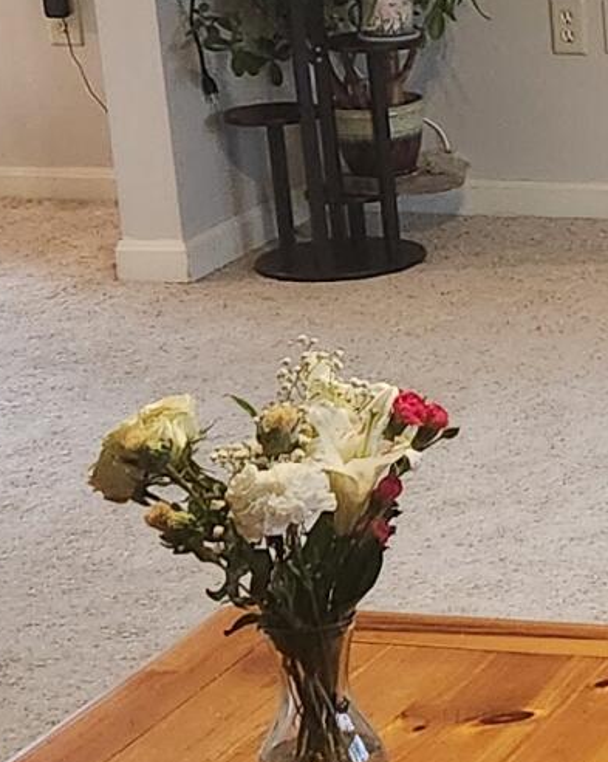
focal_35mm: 137
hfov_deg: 10.3
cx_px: 1258
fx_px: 3084
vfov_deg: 14.1
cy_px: 347
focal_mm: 5.4
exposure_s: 1/120
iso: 640
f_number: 1.8
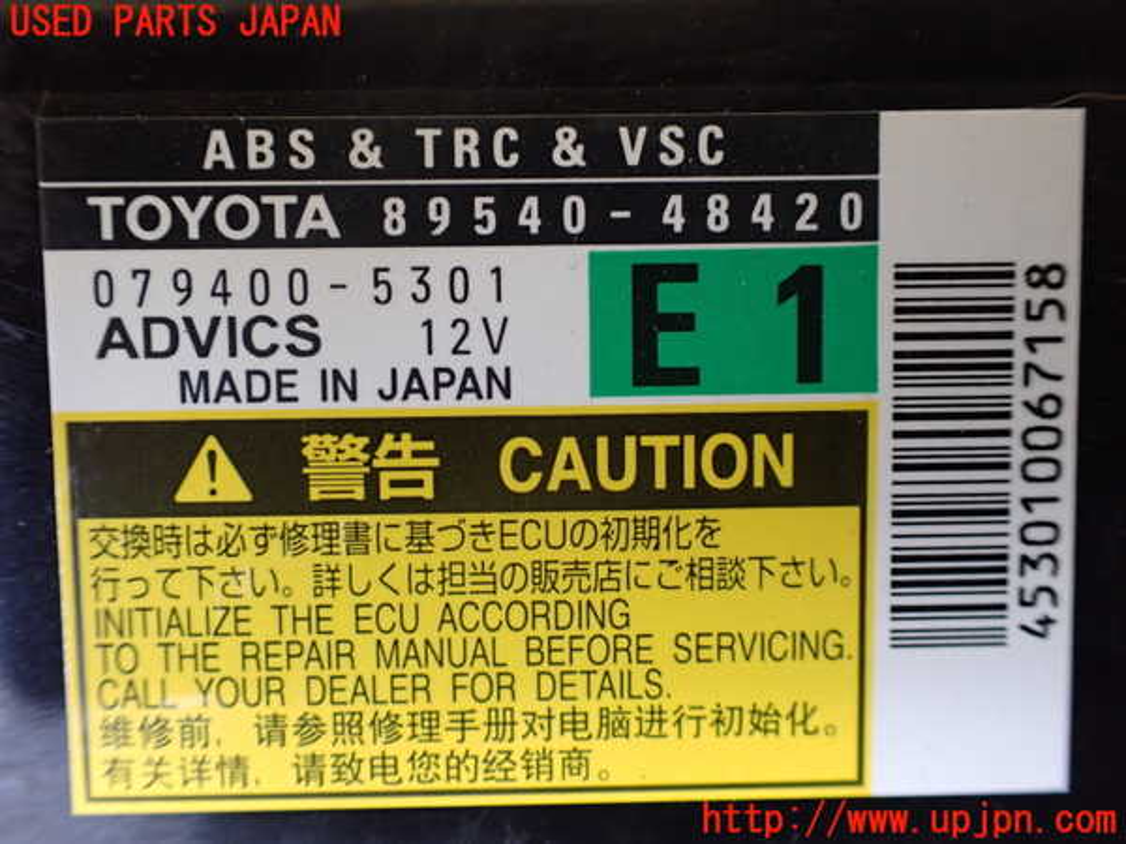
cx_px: 563
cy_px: 422
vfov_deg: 46.8
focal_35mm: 30
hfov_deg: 60.0
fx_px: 976
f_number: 2.3
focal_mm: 5.4
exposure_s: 1/125
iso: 500
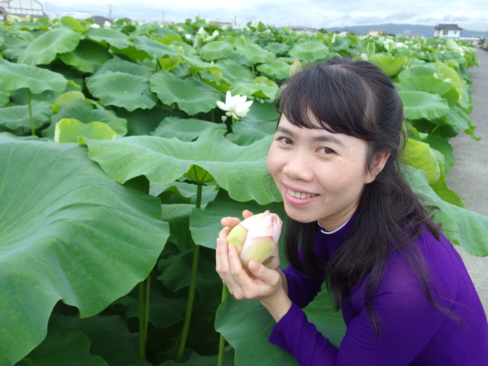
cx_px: 244
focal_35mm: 28
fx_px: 395
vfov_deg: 49.7
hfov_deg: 63.4
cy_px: 183
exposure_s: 1/500
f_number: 2.8
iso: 100
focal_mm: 6
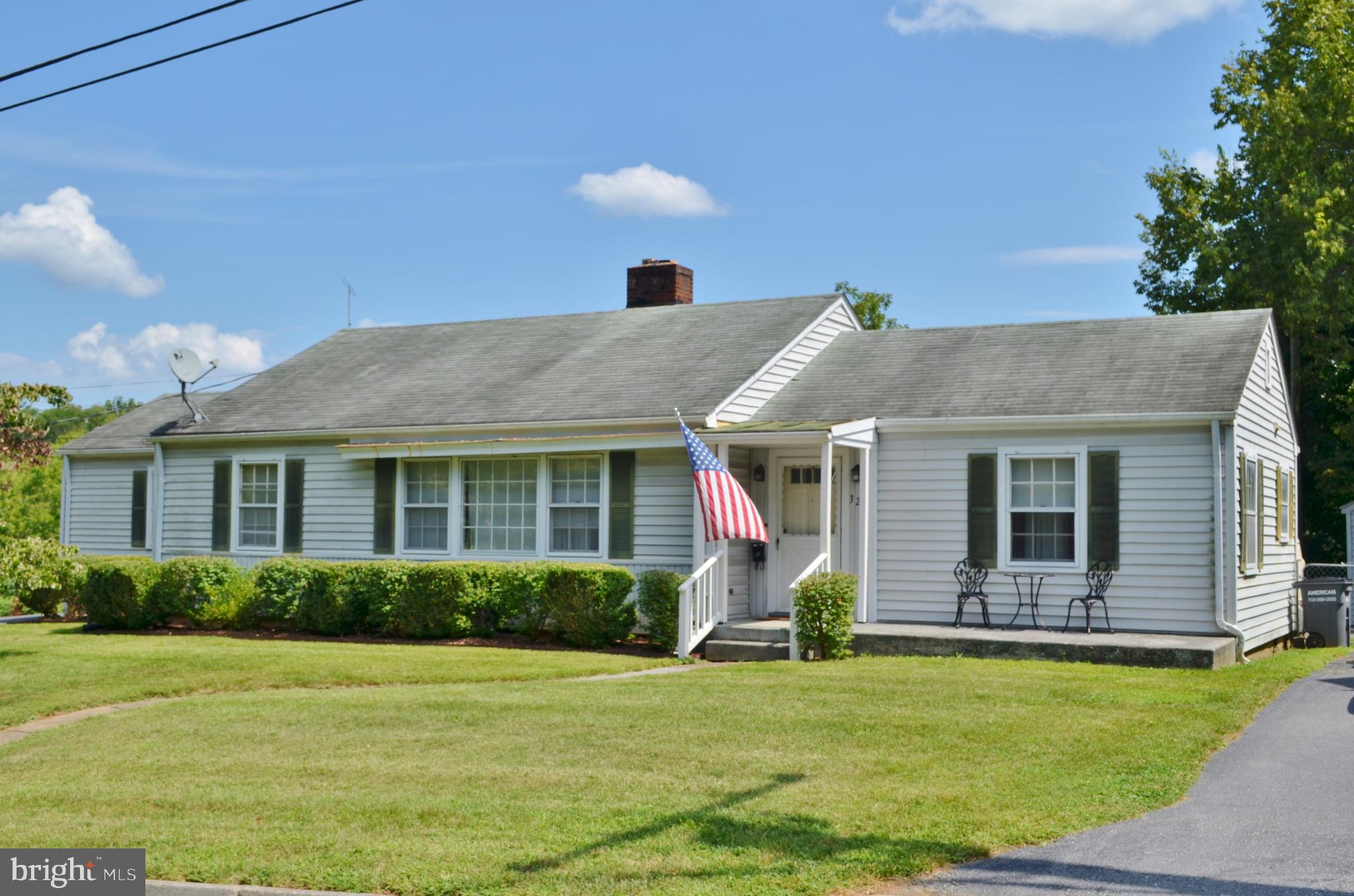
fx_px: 1464
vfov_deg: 34.1
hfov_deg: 49.6
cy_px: 448
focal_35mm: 39
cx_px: 677
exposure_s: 1/250
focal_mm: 26
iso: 100
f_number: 8
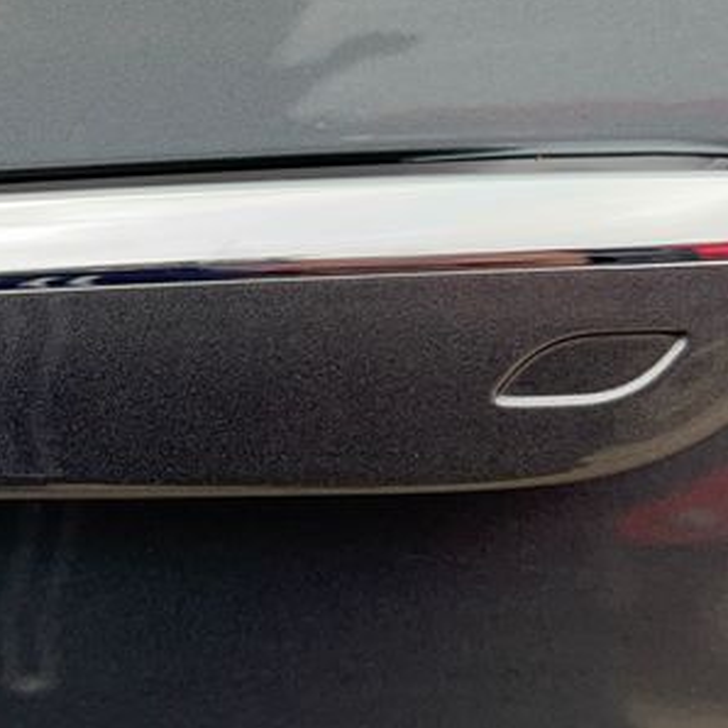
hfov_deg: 21.0
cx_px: -51
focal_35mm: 79
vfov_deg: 21.9
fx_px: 1880
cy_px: 376
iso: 50
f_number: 1.5
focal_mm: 5.7
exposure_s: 1/399
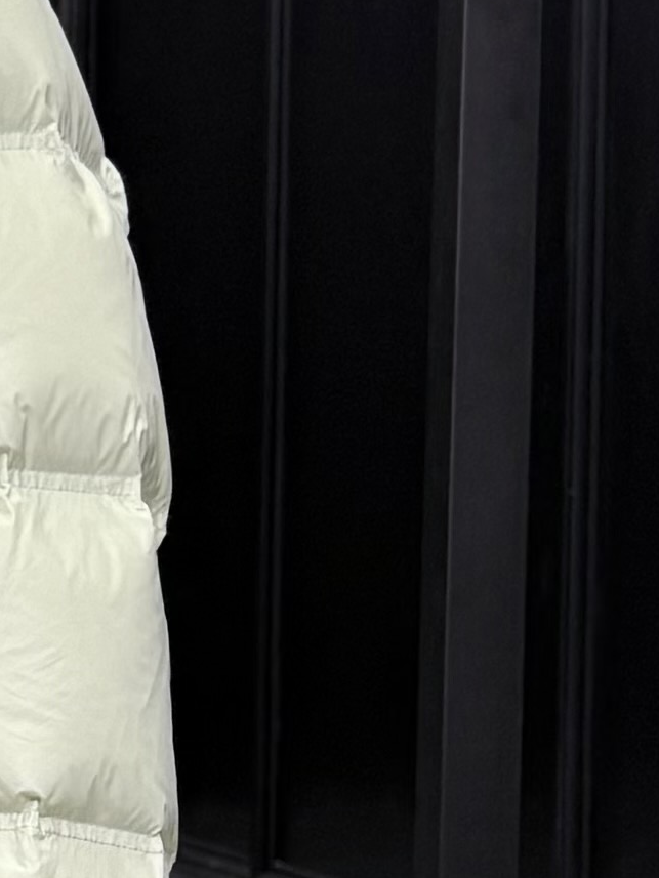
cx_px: -791
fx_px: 4060
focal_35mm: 160
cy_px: 717
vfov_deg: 12.3
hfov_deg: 8.6
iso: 80
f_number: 1.78
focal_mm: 6.76
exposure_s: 1/100
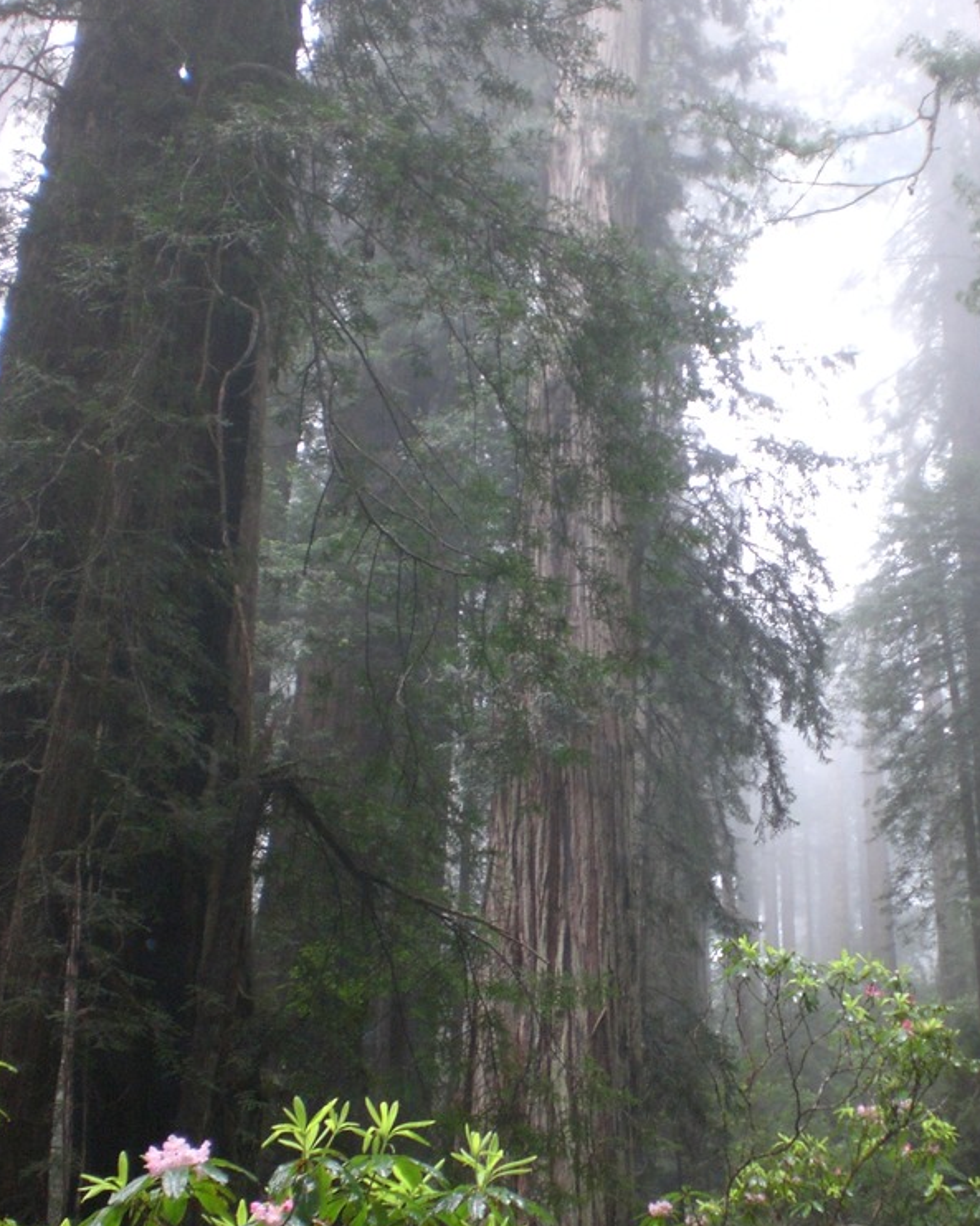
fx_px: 1814
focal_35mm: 50
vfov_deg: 37.1
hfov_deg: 30.1
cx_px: 615
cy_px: 773
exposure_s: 1/50
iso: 200
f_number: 3.1
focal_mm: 6.3
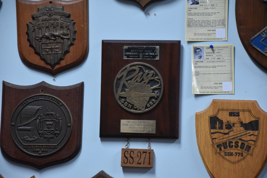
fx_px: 1168
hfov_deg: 13.0
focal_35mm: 158
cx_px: 134
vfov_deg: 8.7
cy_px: 89
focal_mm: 105
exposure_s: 1/125
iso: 2000
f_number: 5.6
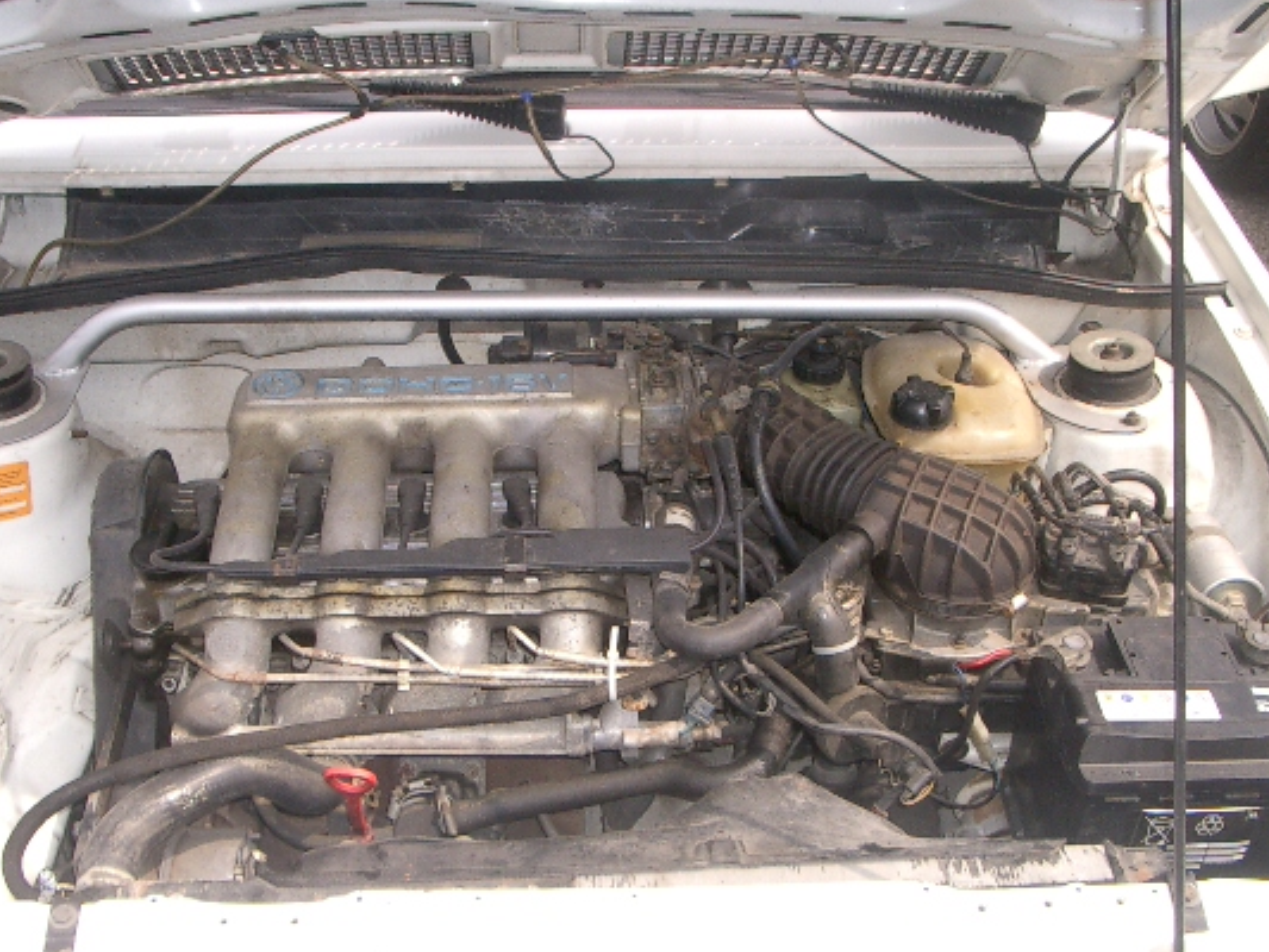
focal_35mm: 42
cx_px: 600
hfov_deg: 44.8
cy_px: 545
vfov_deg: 34.3
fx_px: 1540
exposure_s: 1/640
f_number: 4.3
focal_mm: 5.8
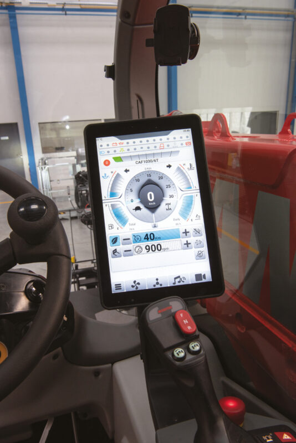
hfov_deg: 43.6
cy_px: 222
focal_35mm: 30
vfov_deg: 61.9
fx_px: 370
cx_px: 148
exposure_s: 1/50
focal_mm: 30
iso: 800
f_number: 13
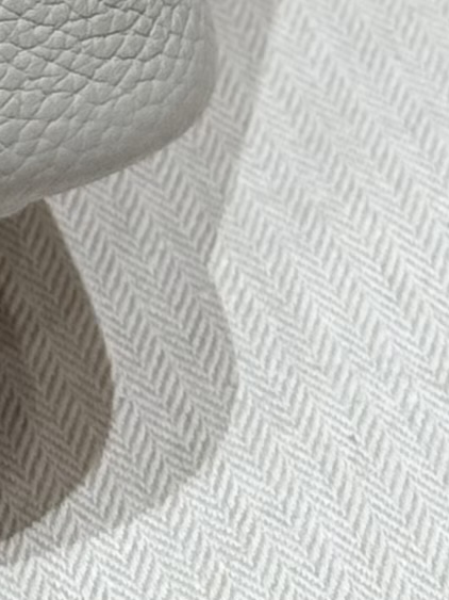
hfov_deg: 4.2
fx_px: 5952
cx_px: -681
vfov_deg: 5.5
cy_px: -1074
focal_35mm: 344
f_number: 1.78
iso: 80
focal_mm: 6.76
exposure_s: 1/121
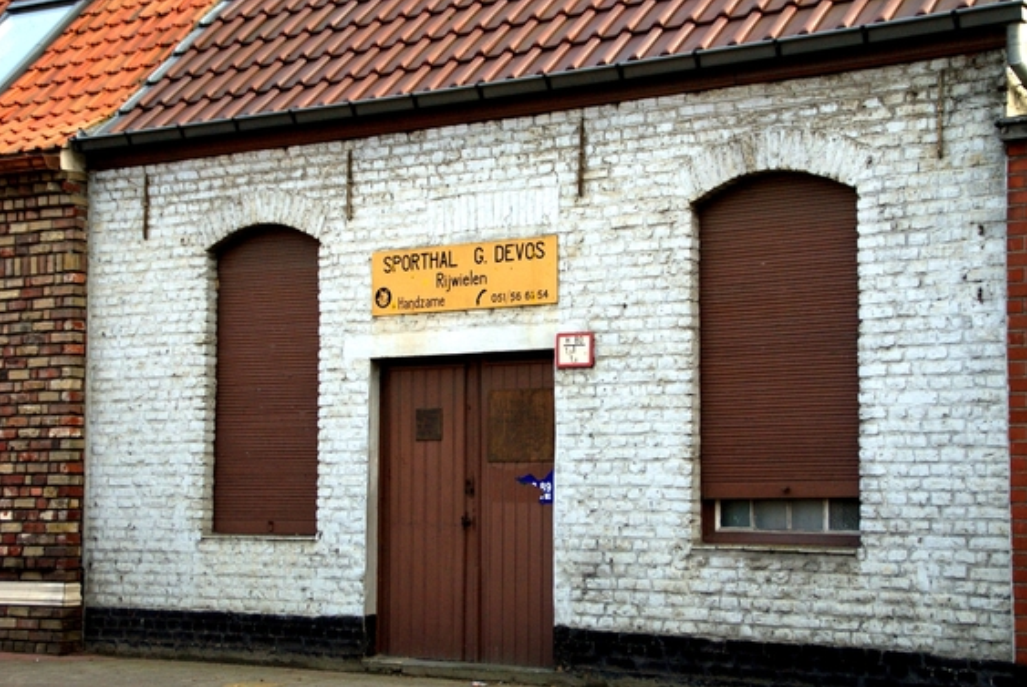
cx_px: 529
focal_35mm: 64
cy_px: 350
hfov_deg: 31.4
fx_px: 1828
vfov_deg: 21.3
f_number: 4.5
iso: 200
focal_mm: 40
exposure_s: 1/1000
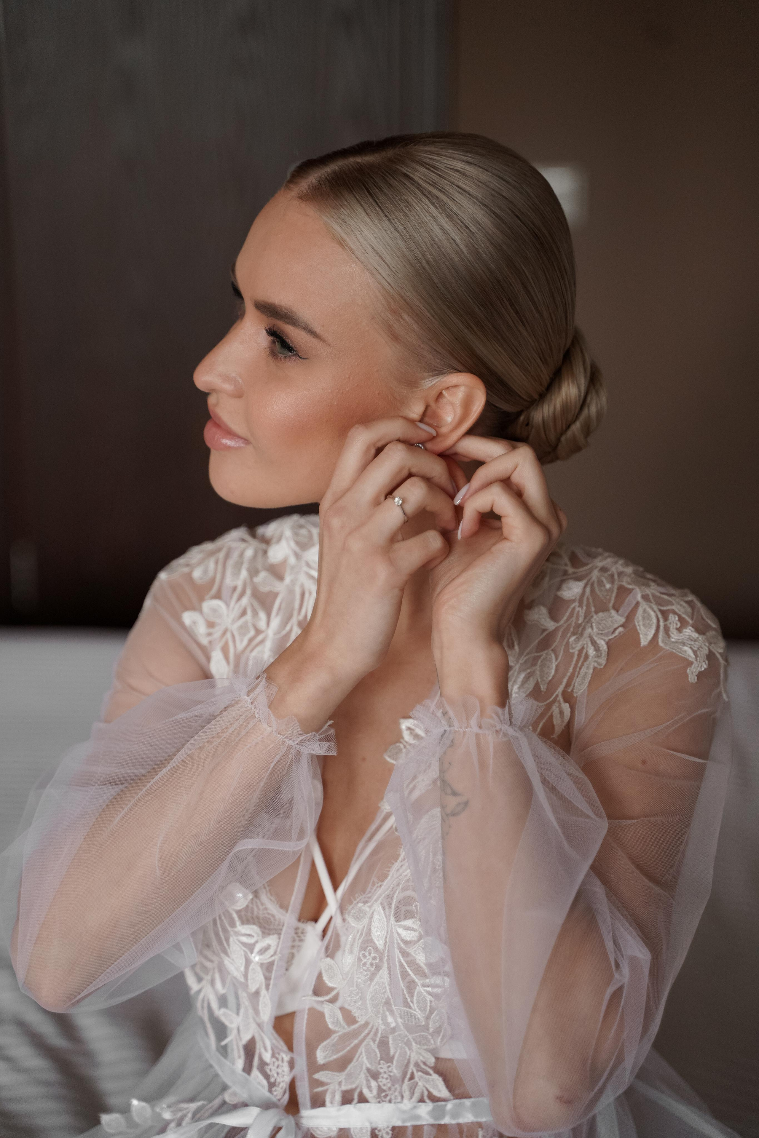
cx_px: 380
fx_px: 2087
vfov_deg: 30.5
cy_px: 569
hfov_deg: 20.6
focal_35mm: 66
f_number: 2.8
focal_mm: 66
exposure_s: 1/320
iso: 1000
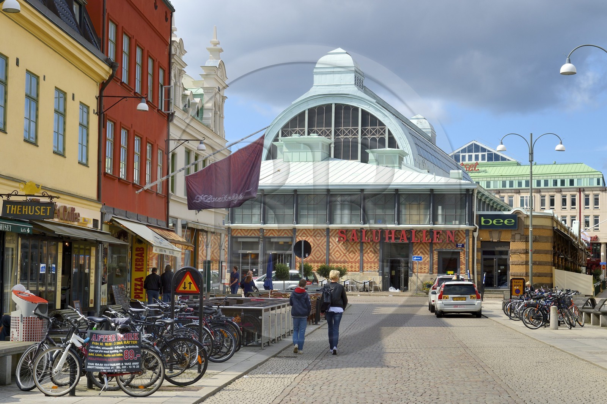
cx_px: 304
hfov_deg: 28.9
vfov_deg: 19.4
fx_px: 1179
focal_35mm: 70
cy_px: 202
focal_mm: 70
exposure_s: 1/250
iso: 200
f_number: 16
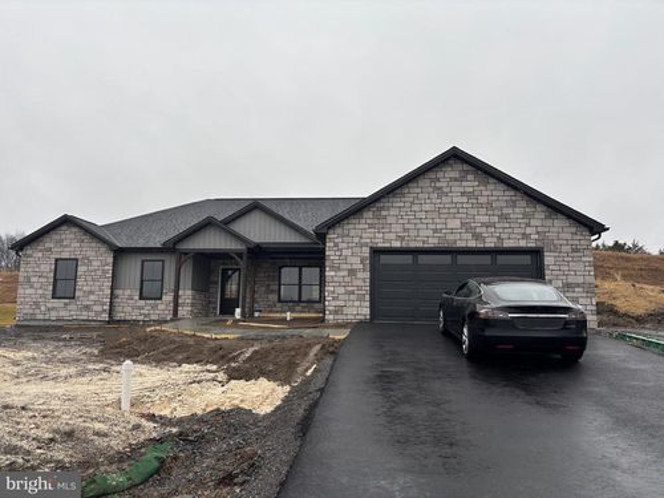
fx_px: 499
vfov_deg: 53.1
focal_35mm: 26
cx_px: 332
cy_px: 249
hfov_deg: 67.3
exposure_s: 1/286
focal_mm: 5.96
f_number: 1.6
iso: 50
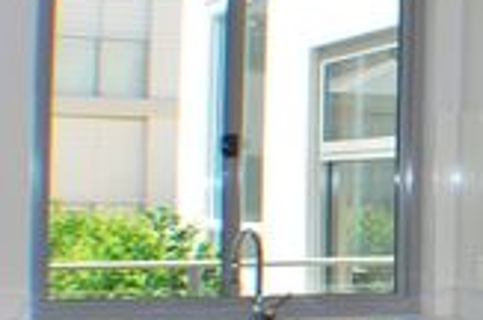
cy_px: 185
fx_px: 1393
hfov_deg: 18.8
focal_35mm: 104
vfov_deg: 13.1
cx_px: 545
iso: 100
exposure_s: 1/200
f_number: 7.1
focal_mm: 24
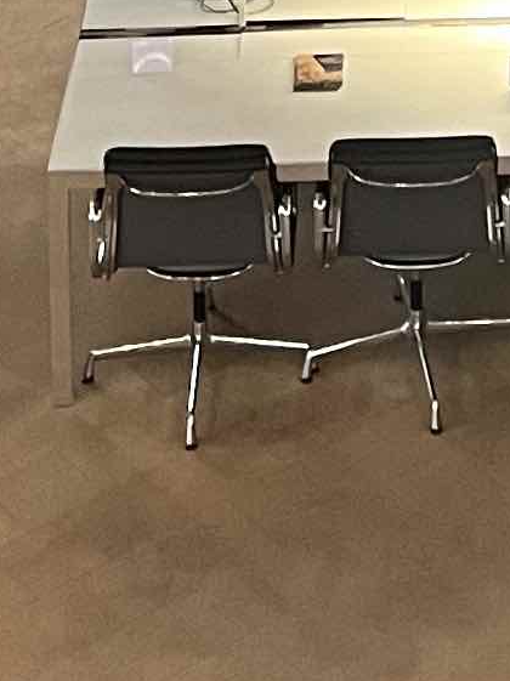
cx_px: 740
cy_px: -1385
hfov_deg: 7.8
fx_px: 3678
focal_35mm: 187
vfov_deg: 8.7
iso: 250
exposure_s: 1/50
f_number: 1.5
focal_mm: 5.7
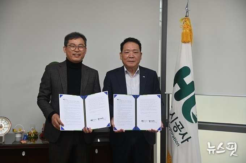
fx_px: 375
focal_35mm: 55
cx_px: 123
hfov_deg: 36.3
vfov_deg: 24.6
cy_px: 82
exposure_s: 1/125
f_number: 4
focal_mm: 55
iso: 720
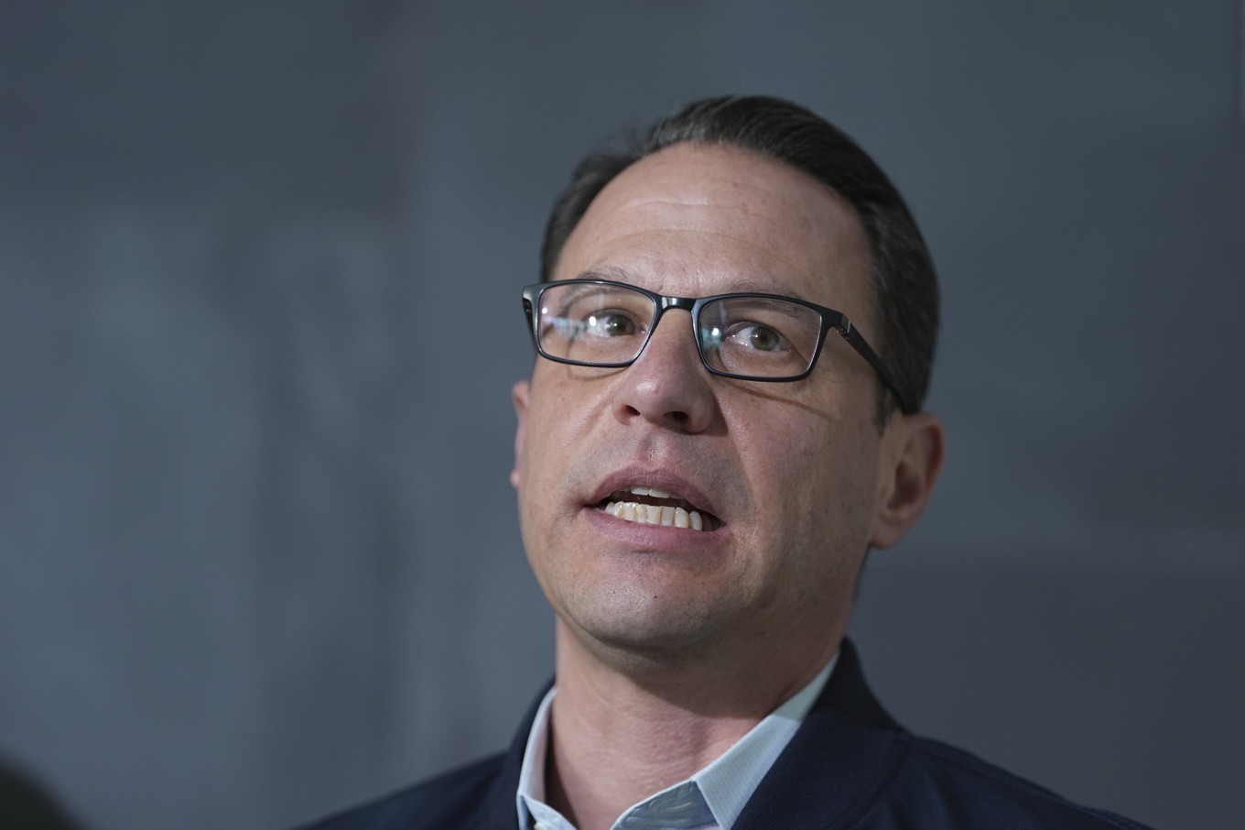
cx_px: 622
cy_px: 415
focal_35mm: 151
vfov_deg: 9.1
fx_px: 5220
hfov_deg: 13.6
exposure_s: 1/400
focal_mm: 151
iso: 640
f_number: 2.8
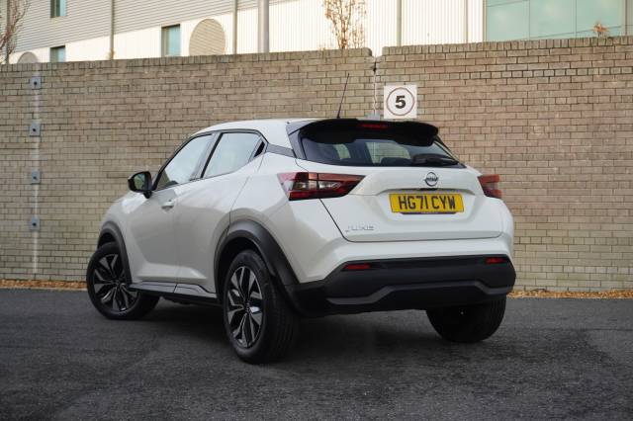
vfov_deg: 26.5
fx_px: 896
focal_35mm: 51
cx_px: 316
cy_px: 210
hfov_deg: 38.9
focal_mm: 34
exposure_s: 1/60
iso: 160
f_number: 5
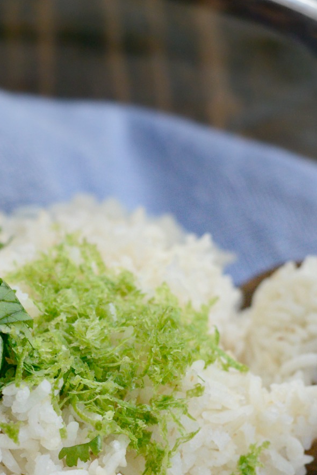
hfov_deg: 10.9
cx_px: 31
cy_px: 506
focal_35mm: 125
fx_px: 1650
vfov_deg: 16.0
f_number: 4.5
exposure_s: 1/1000
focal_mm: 50
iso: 2200
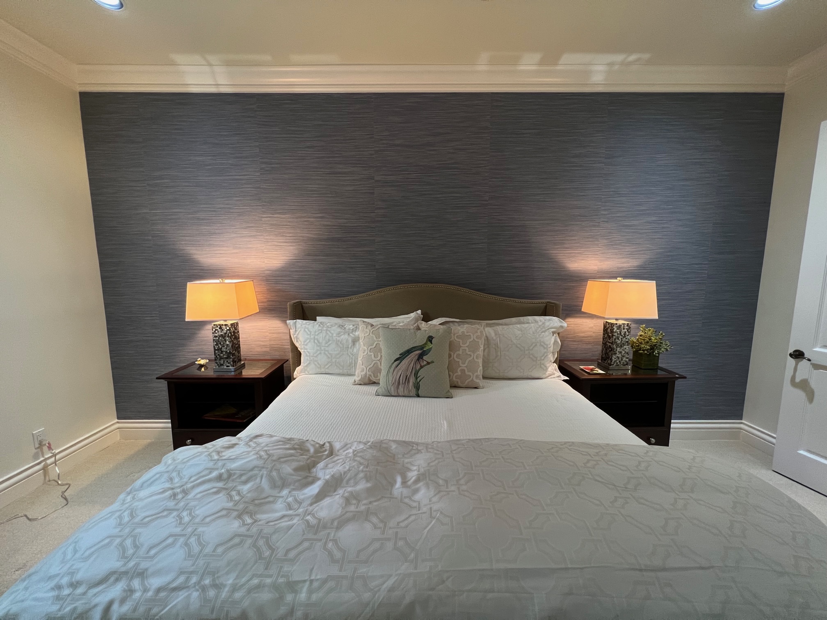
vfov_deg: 89.9
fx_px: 311
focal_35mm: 13
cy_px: 310
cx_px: 414
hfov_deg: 106.2
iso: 250
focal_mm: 1.57
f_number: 1.8
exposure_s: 1/60
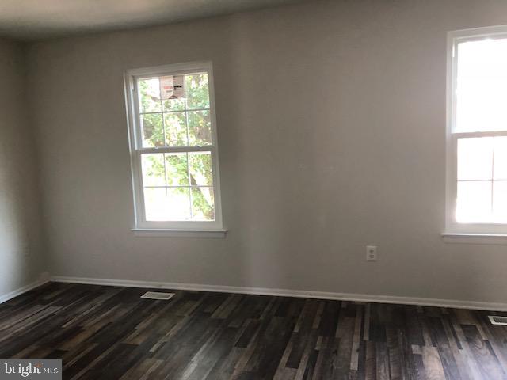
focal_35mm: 28
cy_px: 190
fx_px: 410
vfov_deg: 49.7
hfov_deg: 63.4
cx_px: 254
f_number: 1.8
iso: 40
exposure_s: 1/15
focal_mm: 3.99
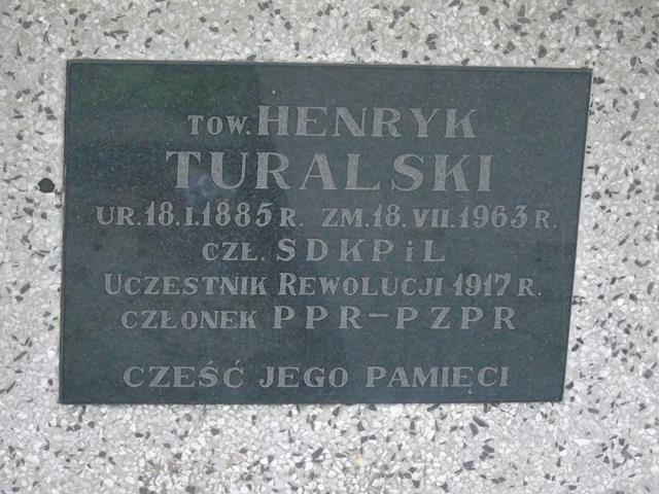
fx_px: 2703
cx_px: 330
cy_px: 247
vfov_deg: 10.4
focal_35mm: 142
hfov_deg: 13.9
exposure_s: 1/60
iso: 800
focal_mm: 25
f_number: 4.7
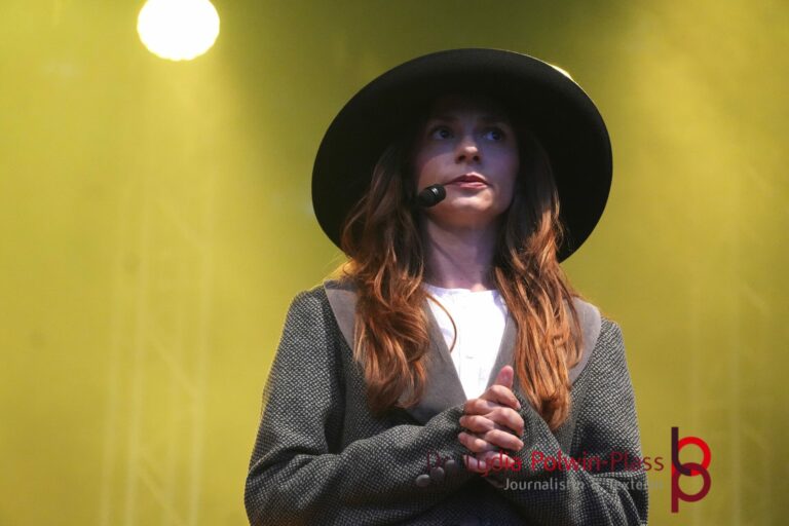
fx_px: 3780
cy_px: 263
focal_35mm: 172
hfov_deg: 11.9
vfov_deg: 8.0
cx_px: 394
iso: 6400
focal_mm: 115
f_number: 5.6
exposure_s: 1/160
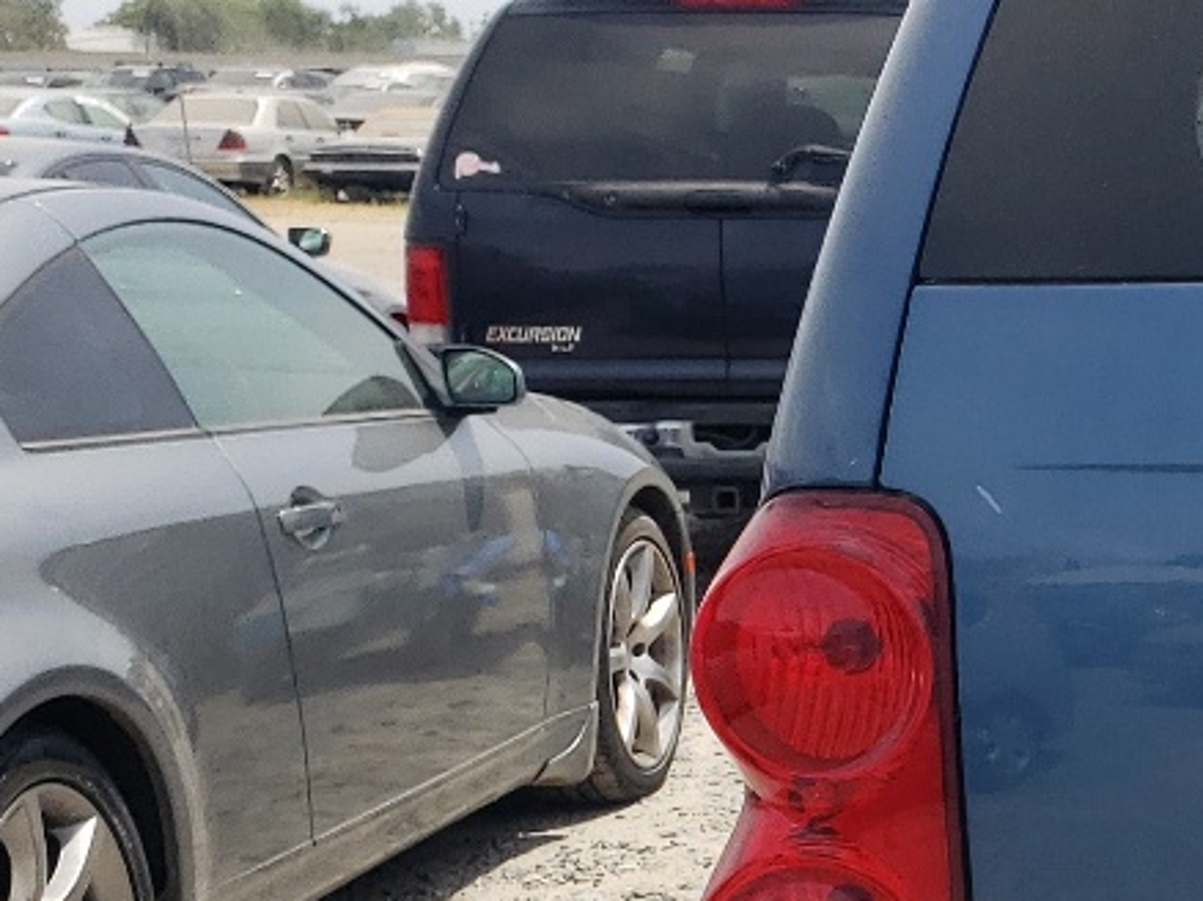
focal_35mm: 95
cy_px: 637
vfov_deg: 15.5
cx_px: 2008
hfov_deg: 17.6
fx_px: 3300
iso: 50
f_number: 1.5
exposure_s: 1/2500
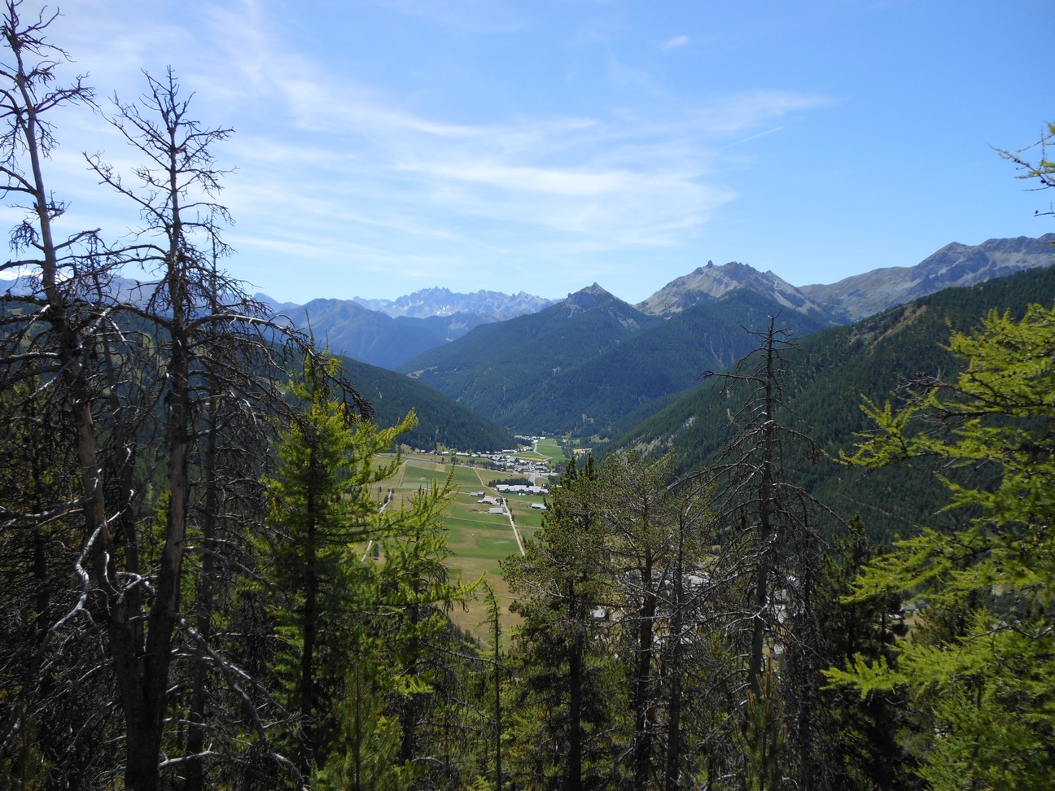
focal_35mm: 25
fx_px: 762
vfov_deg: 54.9
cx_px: 528
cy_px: 396
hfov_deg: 69.4
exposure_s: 1/1000
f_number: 3.2
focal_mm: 4.5
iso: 80
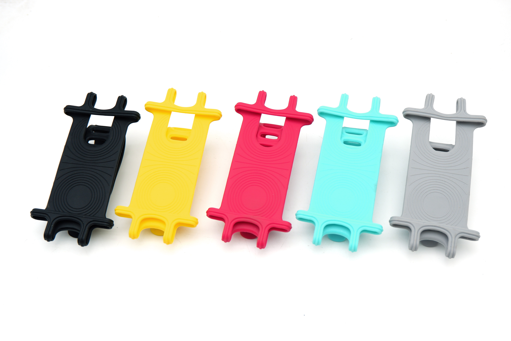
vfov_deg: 31.9
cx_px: 256
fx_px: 596
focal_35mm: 42
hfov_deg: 46.4
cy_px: 170
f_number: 5.6
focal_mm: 28
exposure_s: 1/125
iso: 200
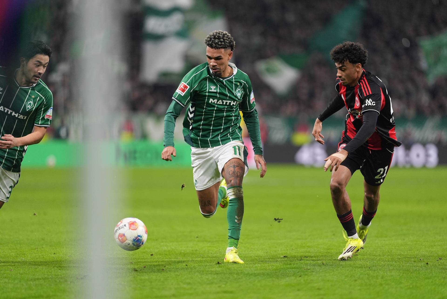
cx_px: 224
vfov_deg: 4.6
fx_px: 3728
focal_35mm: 300
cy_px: 150
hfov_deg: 6.9
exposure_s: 1/1600
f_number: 2.8
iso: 2000
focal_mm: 300
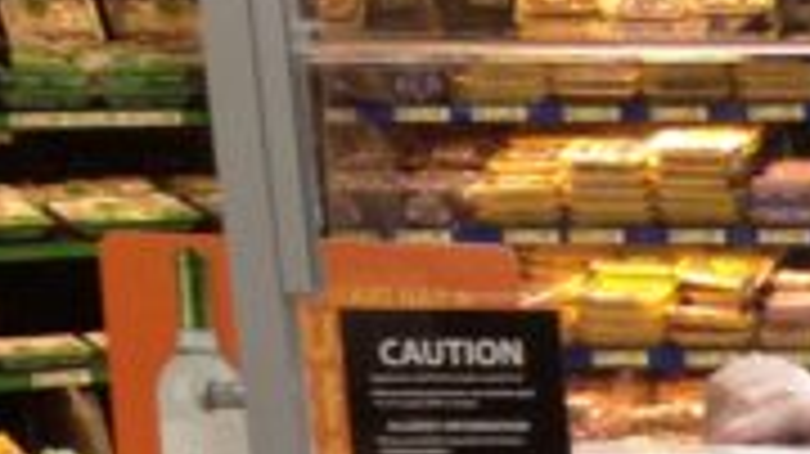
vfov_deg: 7.1
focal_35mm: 161
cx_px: 1485
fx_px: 3456
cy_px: 1032
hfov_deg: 12.2
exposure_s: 1/30
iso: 64
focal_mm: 4.28
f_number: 2.4
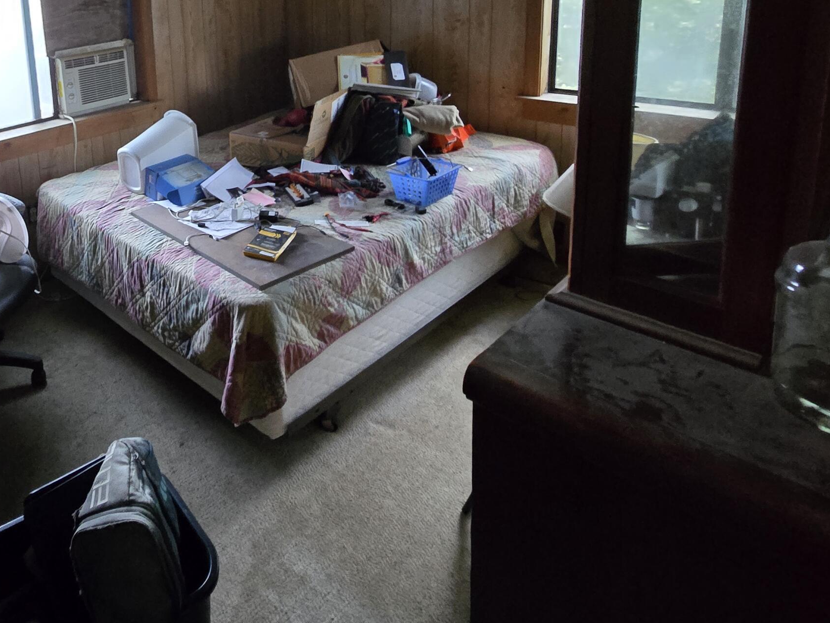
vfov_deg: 52.8
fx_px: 551
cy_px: 80
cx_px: 133
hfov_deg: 65.2
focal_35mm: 23
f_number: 2.2
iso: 1250
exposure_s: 1/40
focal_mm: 2.2
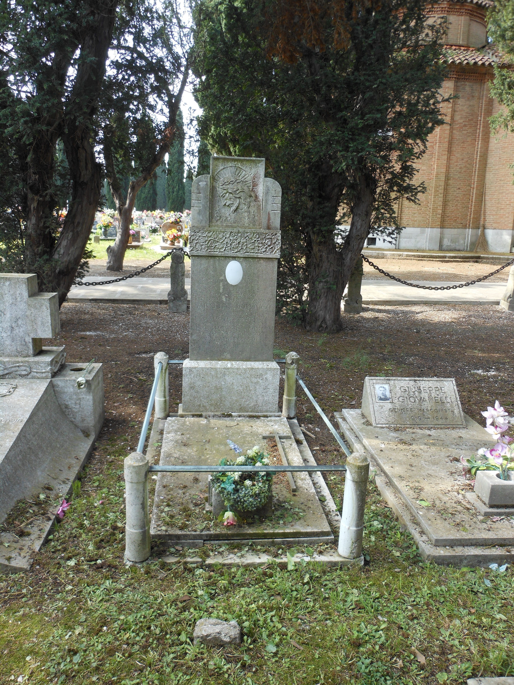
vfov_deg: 63.4
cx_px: 257
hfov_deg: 49.7
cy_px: 342
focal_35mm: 28
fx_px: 554
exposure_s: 1/100
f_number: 3.7
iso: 80
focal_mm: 5
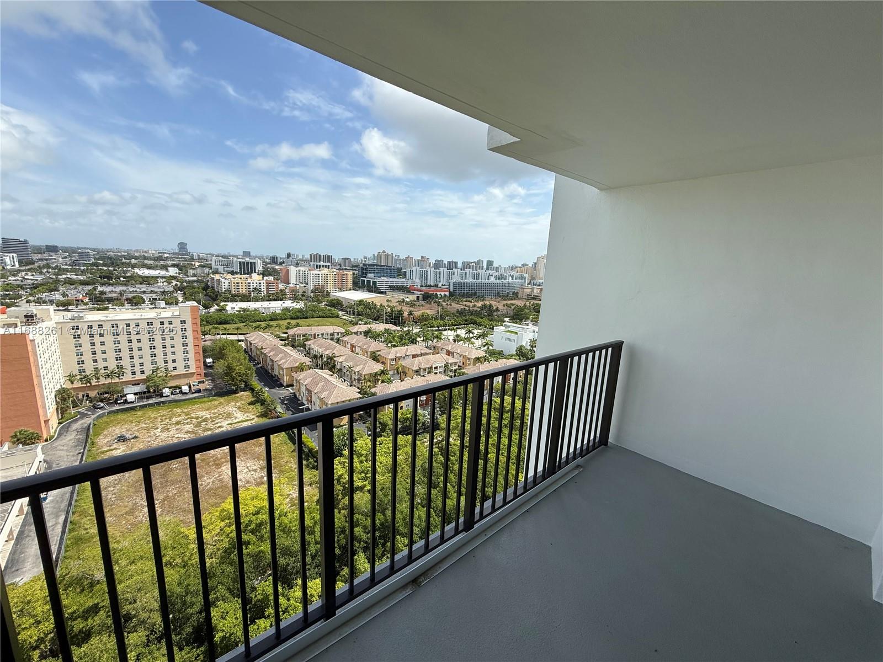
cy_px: 331
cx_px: 442
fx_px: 357
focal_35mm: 14
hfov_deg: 102.1
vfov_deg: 85.7
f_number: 2.2
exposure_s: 1/2165
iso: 50
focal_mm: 2.22
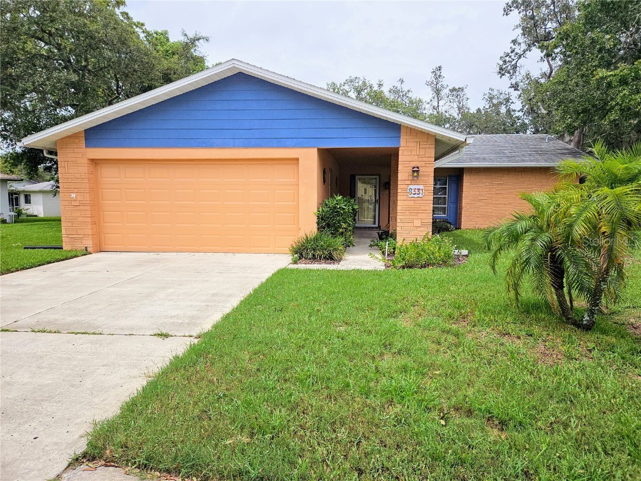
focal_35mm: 23
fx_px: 426
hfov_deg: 73.9
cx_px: 320
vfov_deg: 58.9
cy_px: 240
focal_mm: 5.4
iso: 25
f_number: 1.8
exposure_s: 1/3291
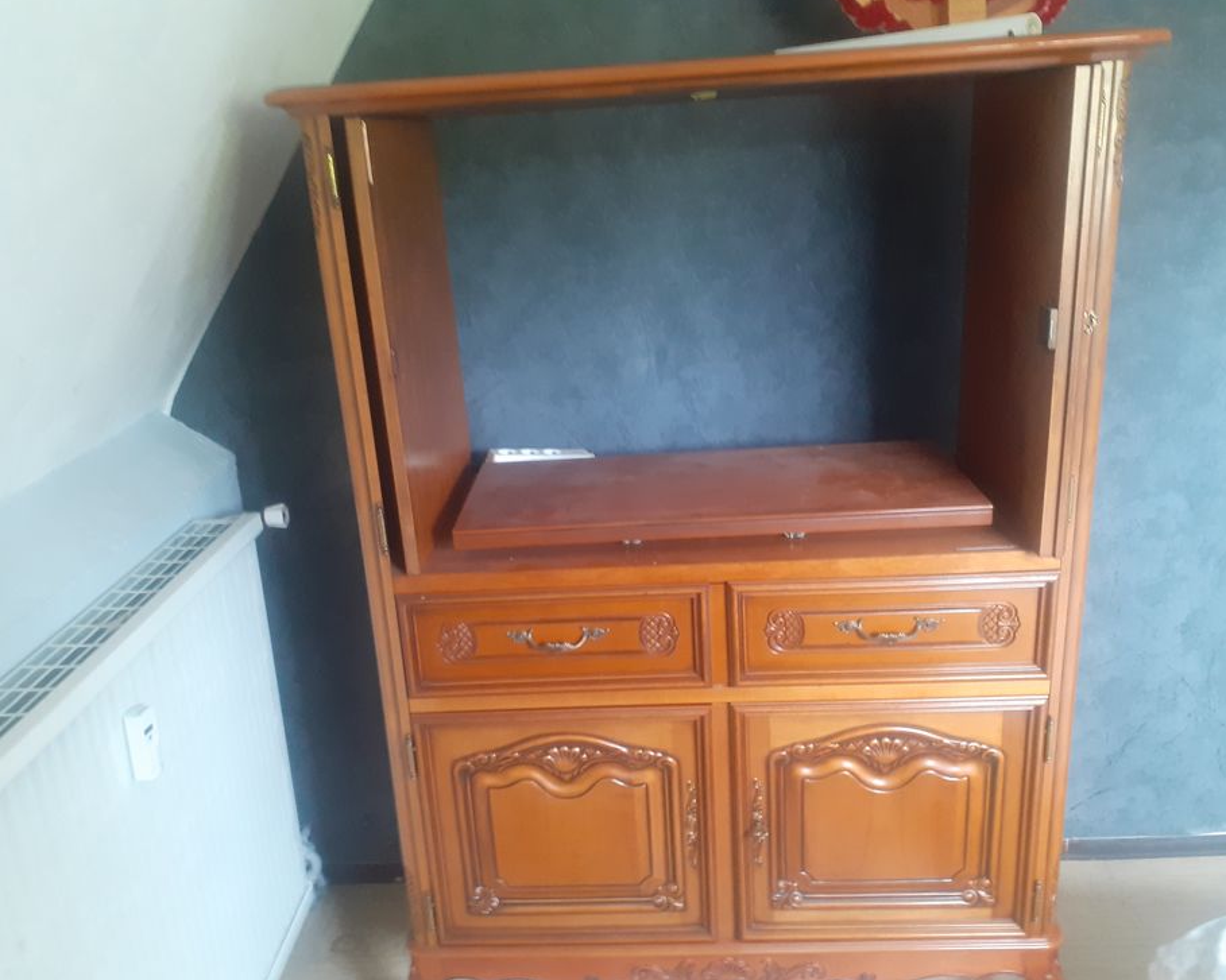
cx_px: 599
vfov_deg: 50.0
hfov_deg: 60.4
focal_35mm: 29
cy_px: 496
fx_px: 1052
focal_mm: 3.6
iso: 200
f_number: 1.9
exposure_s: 1/25
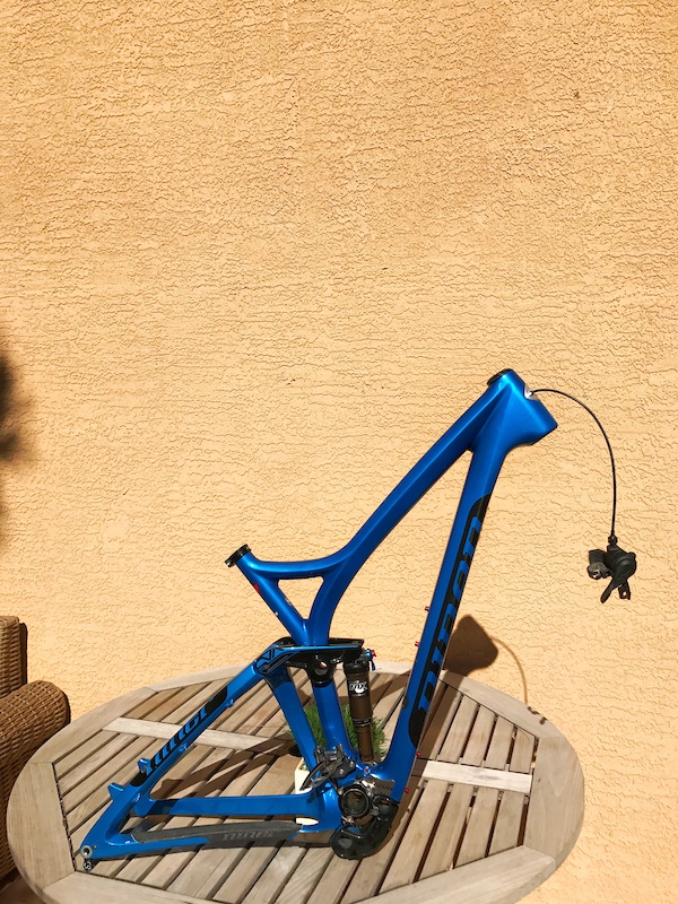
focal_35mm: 28
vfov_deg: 63.4
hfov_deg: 49.7
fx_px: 731
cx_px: 339
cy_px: 452
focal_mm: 3.99
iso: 25
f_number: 1.8
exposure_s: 1/5319
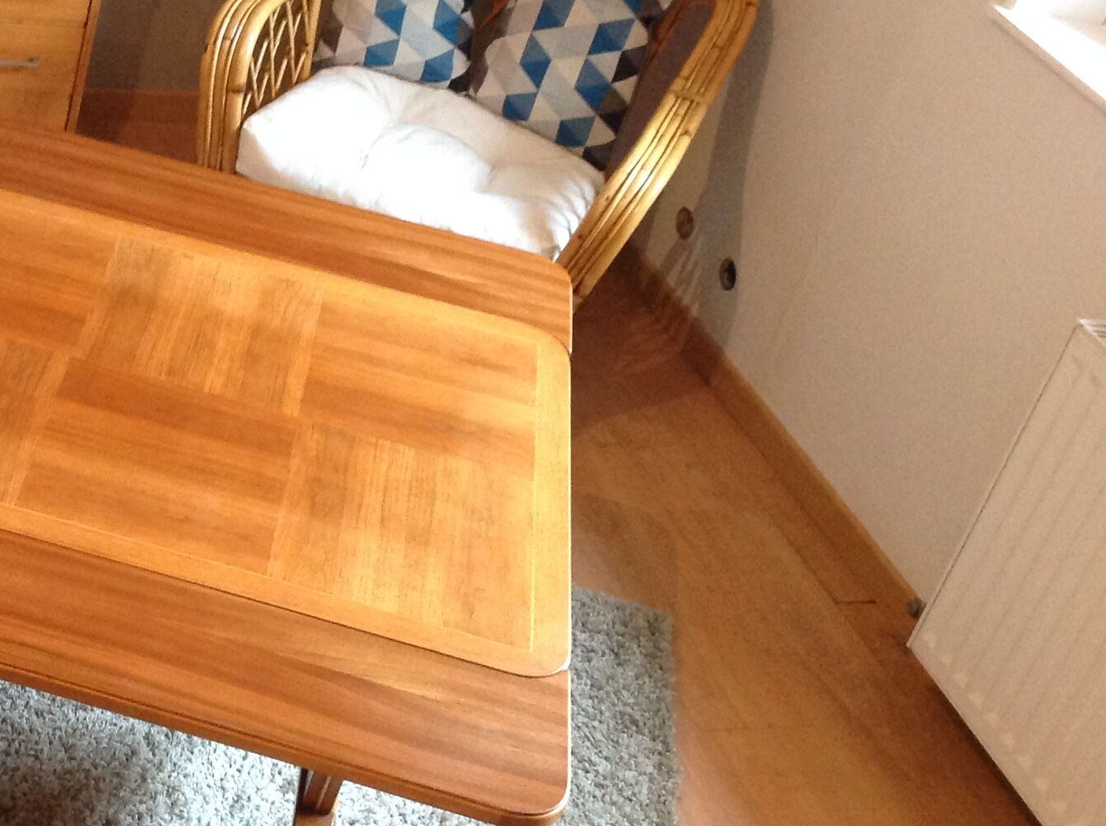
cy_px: 252
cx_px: 38
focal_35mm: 68
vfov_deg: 21.4
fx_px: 2169
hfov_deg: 27.2
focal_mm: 4.28
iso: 250
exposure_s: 1/15
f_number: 2.4
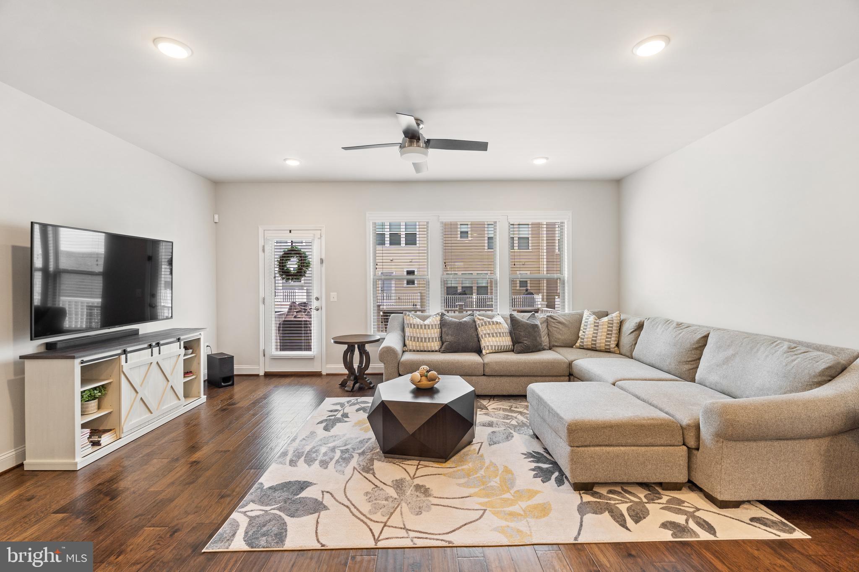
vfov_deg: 73.7
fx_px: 382
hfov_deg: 96.7
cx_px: 430
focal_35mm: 16
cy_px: 286
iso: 400
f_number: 5
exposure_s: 1/25
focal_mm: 16
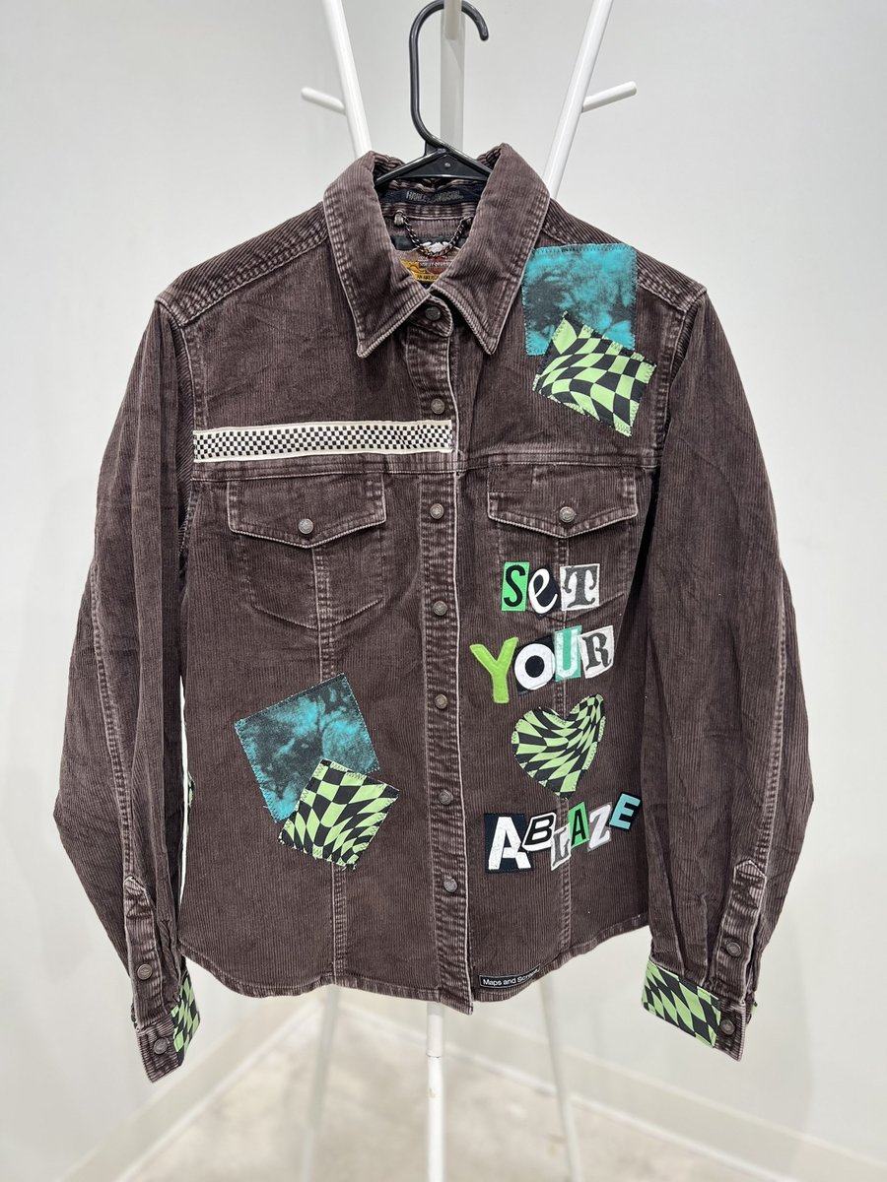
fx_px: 888
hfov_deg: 53.1
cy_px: 591
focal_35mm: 26
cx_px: 444
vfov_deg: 67.3
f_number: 1.5
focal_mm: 5.7
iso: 80
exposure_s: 1/60
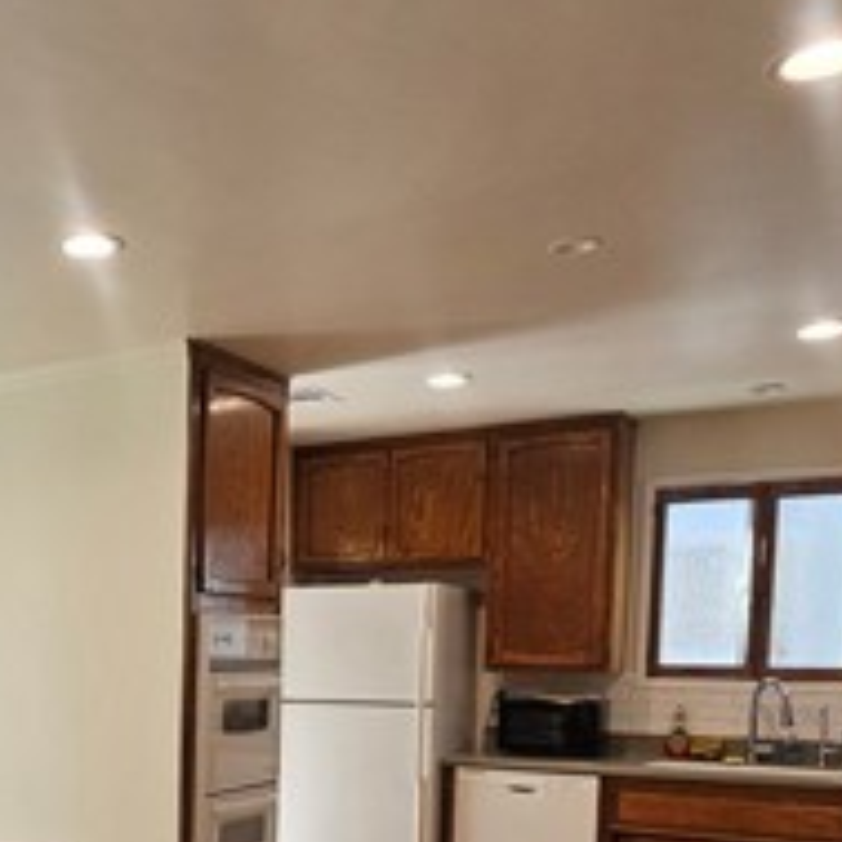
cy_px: 771
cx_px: 49
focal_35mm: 39
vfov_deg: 39.5
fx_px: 1073
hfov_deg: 39.1
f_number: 2.2
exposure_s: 1/120
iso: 80
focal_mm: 2.2
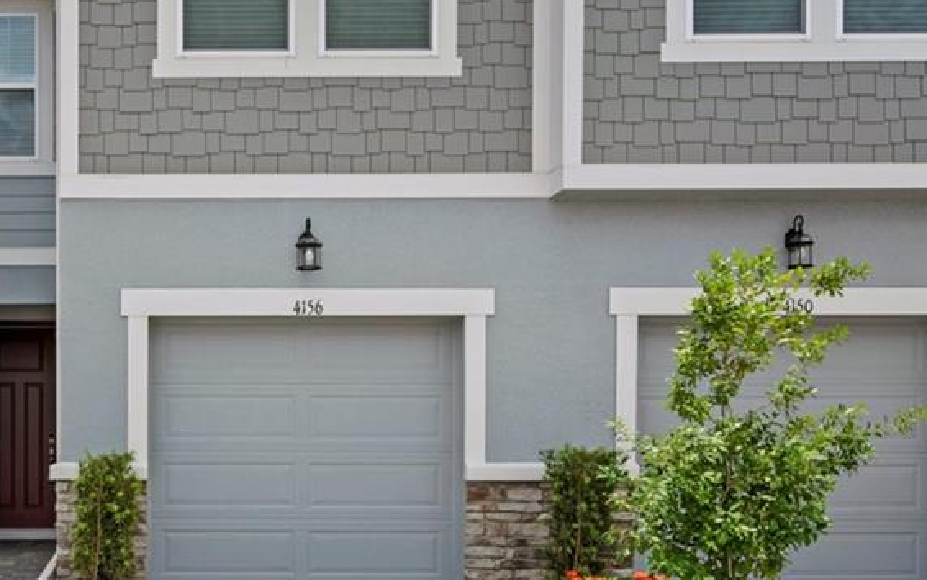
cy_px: 460
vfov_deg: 25.9
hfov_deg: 38.6
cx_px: 115
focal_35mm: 49
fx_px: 1238
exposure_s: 1/320
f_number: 8
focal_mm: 17
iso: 320
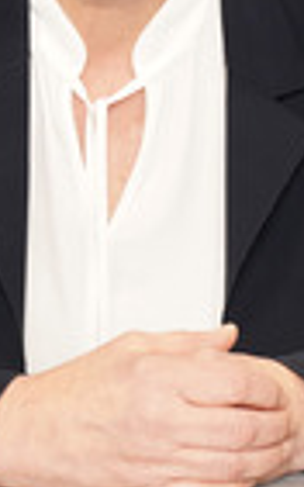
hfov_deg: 10.3
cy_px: 45
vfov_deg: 16.2
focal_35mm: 127
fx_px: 1685
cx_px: 95
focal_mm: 39
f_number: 5.6
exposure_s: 1/125
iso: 2000
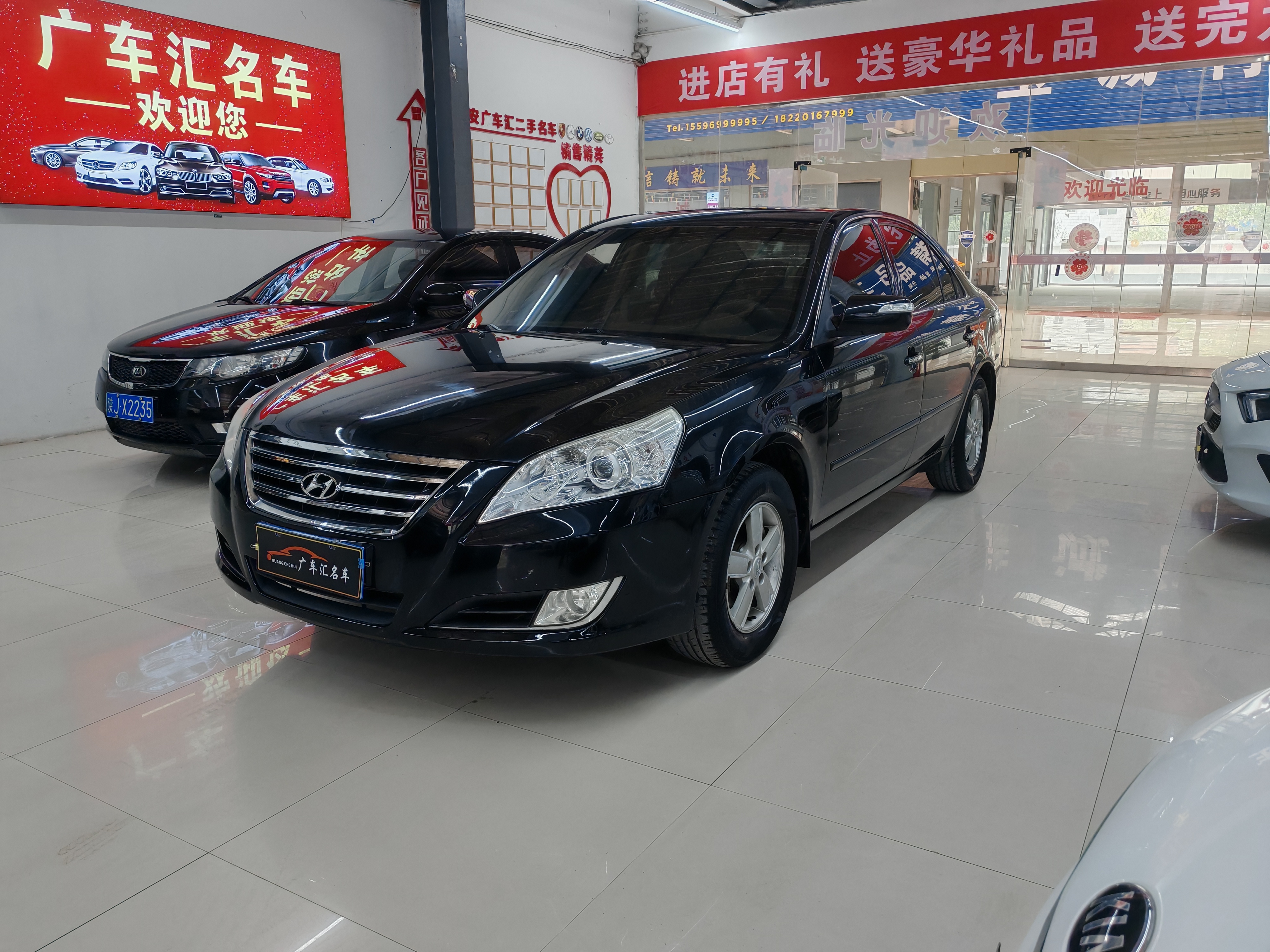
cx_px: 635
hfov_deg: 65.3
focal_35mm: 27
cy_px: 476
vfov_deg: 51.4
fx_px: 991
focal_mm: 5.52
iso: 50
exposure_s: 1/100
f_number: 1.95
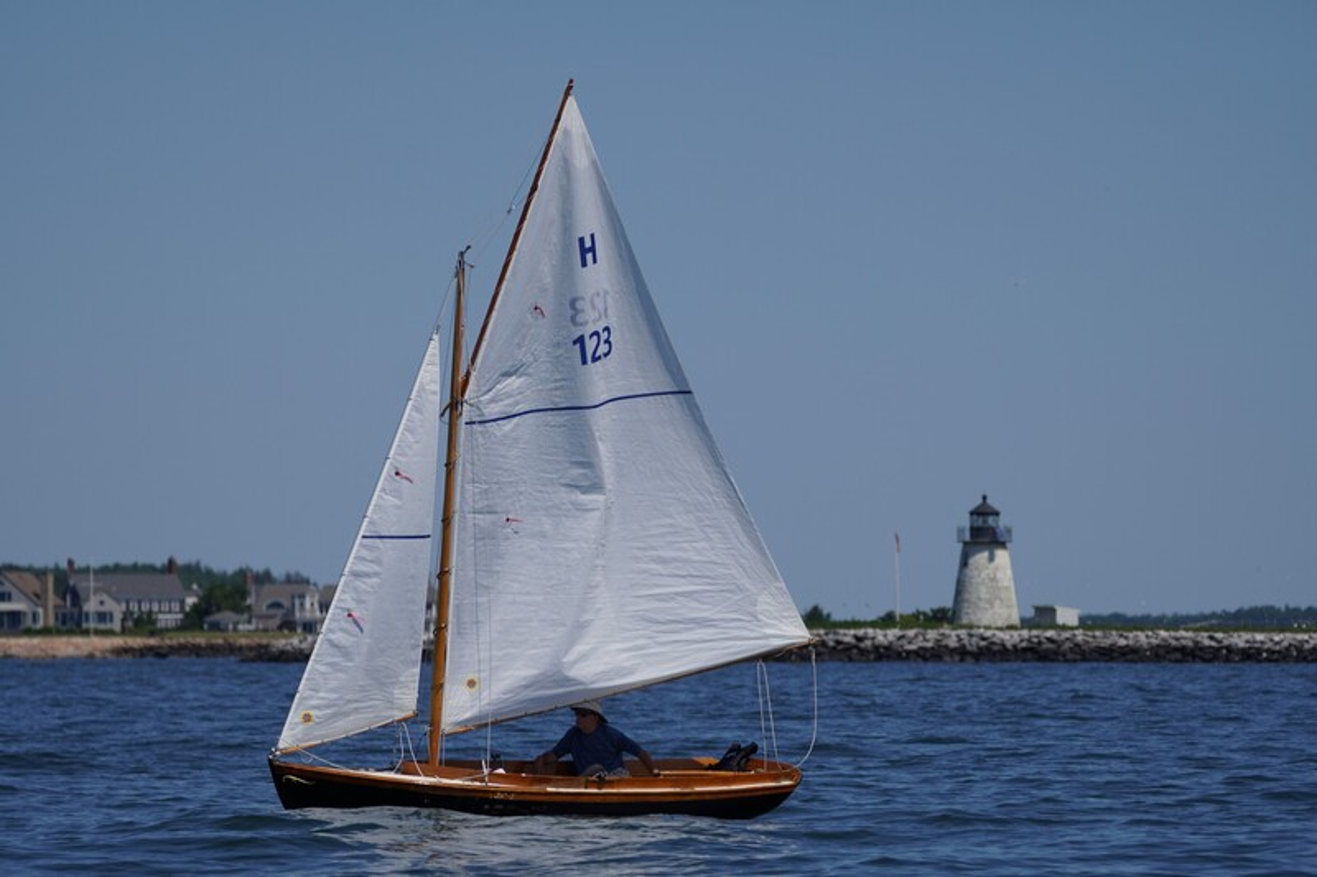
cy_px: 438
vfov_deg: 4.1
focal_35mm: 332
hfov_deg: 6.2
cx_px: 658
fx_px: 12124
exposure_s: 1/1600
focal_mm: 221
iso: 100
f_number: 5.6
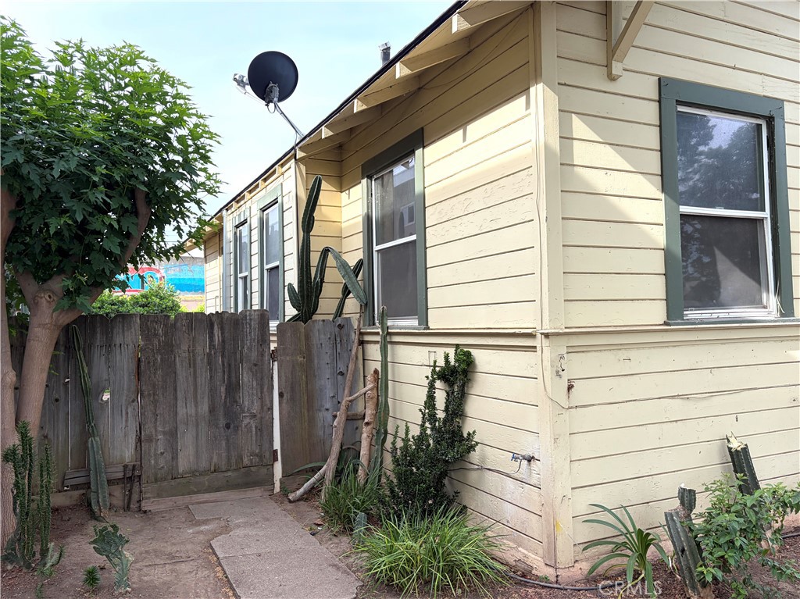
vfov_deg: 53.0
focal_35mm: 26
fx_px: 601
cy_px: 300
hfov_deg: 67.3
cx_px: 400
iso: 64
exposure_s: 1/1081
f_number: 1.6
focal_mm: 5.96
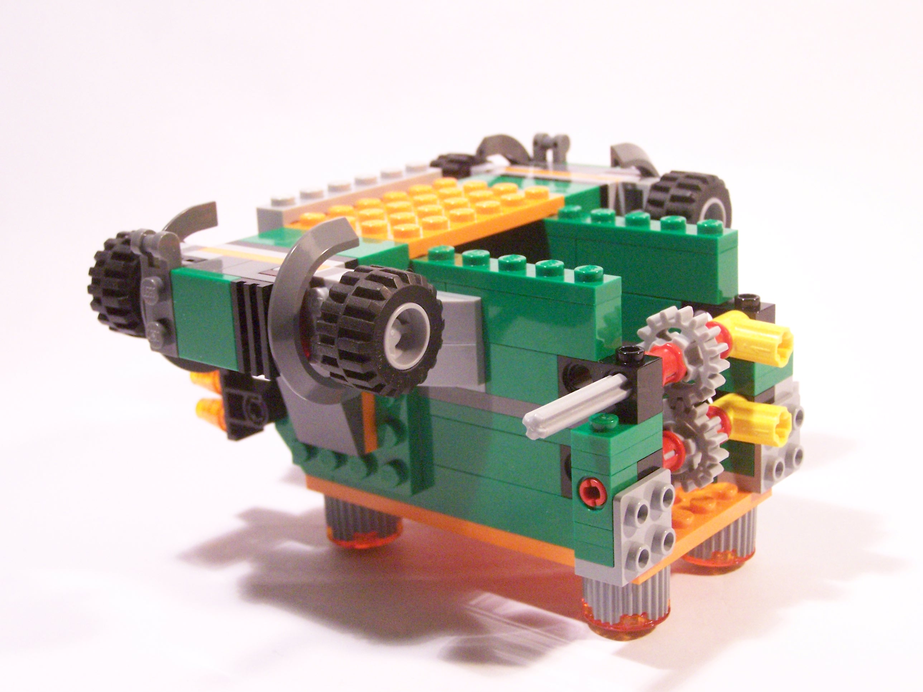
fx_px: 1573
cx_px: 462
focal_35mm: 59
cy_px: 346
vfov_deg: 24.8
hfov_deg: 32.7
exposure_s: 1/45
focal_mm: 9.8
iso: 400
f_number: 3.1
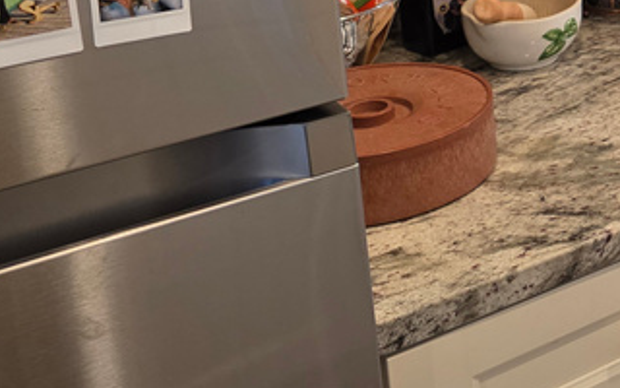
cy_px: -85
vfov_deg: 16.0
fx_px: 1318
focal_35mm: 78
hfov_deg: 21.5
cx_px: 965
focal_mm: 6.3
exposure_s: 1/120
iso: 125
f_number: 1.7
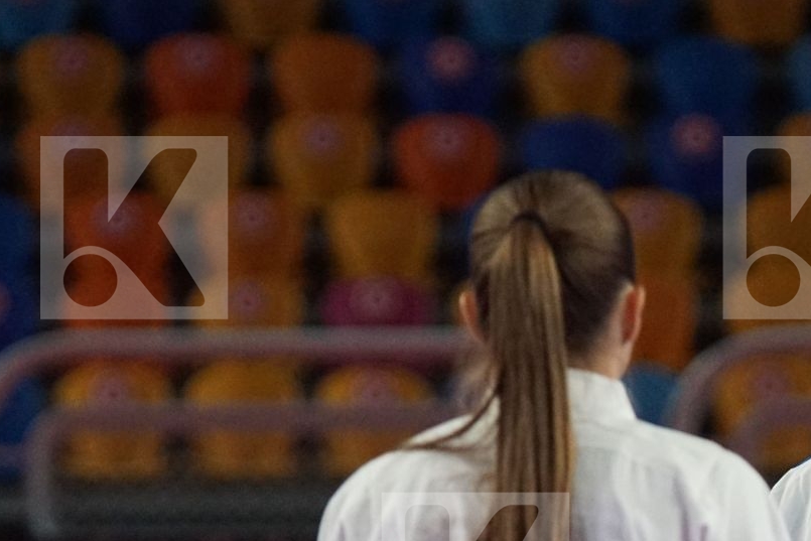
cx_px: 817
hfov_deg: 4.1
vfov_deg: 2.7
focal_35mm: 503
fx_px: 11333
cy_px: 584
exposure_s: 1/2000
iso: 3200
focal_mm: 150
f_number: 2.8
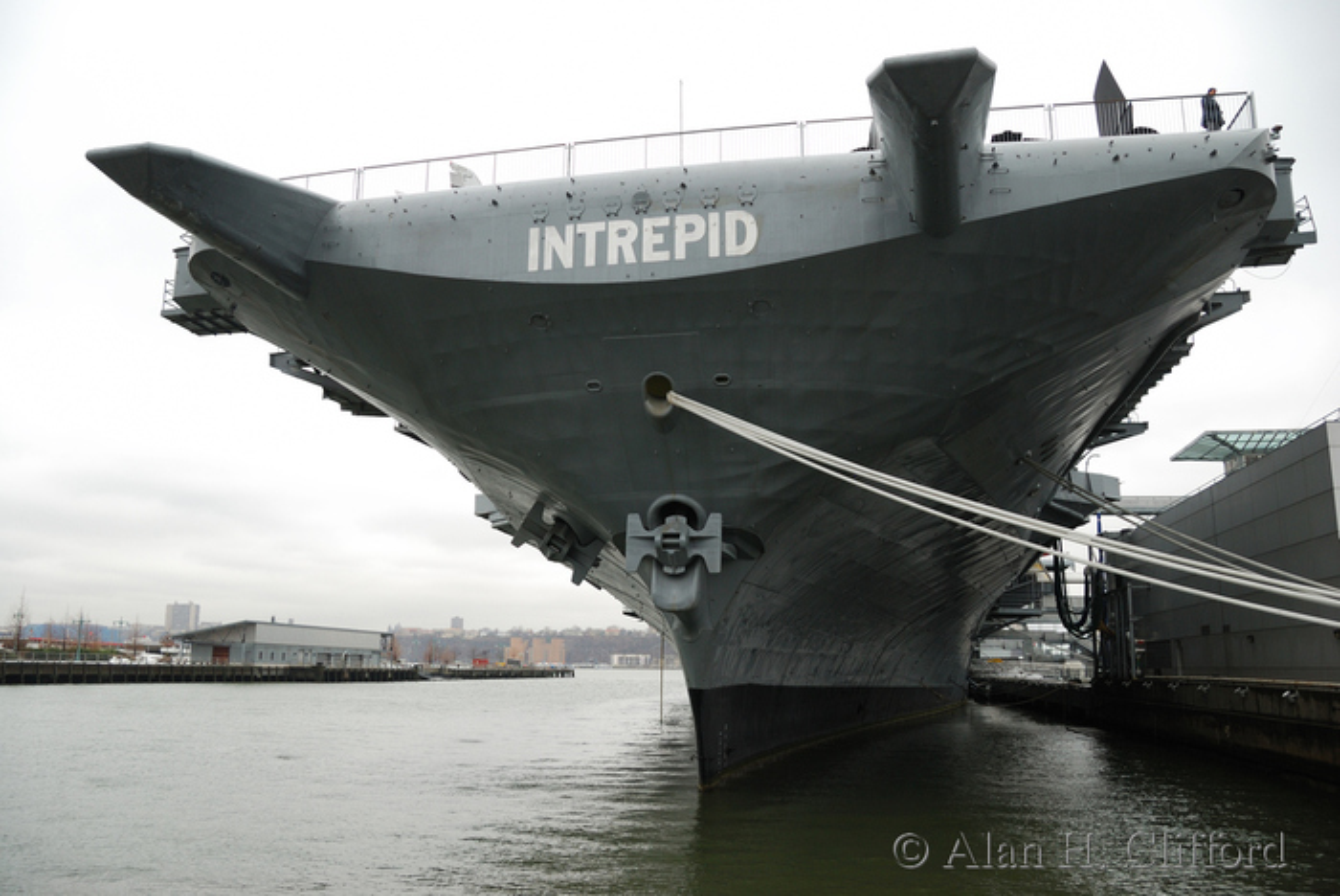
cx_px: 670
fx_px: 1006
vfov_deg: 48.0
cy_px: 448
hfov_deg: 67.3
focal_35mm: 27
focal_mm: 18
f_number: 3.5
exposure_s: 1/125
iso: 180
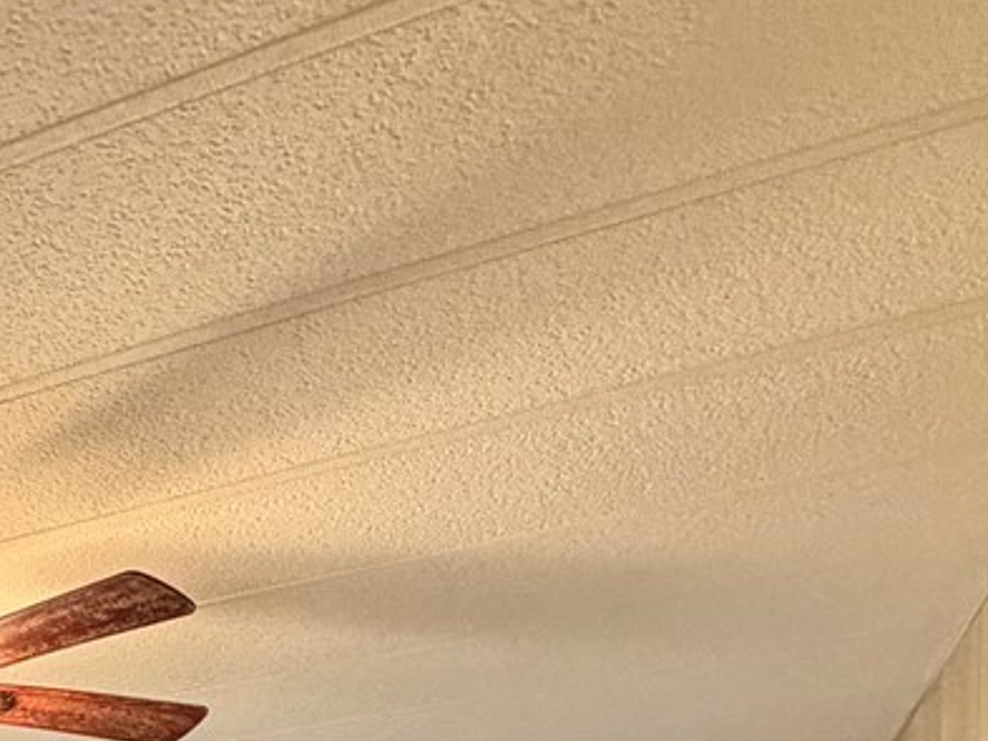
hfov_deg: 27.1
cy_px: 1321
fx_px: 1627
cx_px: -367
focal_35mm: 57
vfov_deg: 19.5
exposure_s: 1/60
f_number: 2.2
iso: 400
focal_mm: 2.22
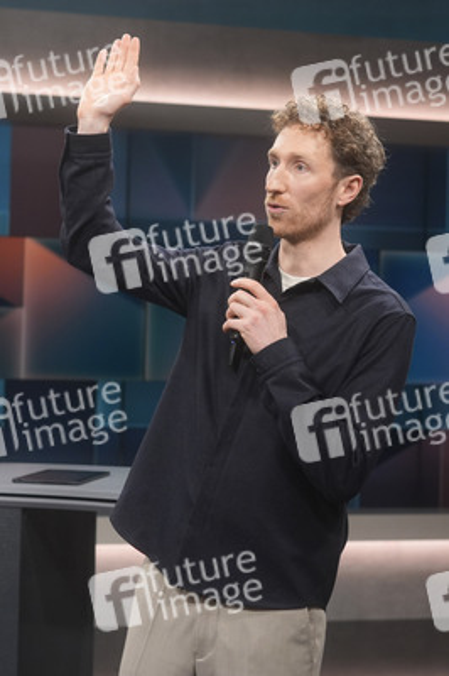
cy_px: 338
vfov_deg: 43.6
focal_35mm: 45
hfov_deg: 29.8
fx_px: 843
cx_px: 224
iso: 640
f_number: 2.2
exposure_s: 1/320
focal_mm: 30
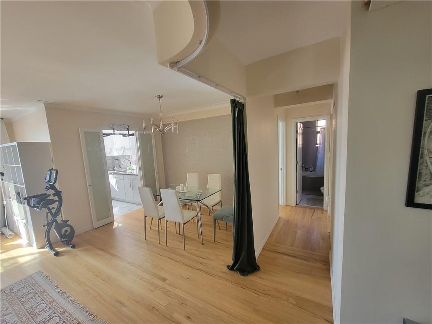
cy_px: 162
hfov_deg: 106.2
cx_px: 216
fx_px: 162
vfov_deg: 89.9
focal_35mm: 13
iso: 200
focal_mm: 2.2
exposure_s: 1/60
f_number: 2.2
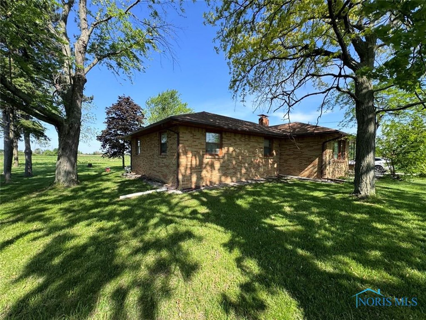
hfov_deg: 102.1
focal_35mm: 14
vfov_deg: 85.7
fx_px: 172
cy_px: 160
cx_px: 213
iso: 40
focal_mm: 2.22
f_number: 2.2
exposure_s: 1/641
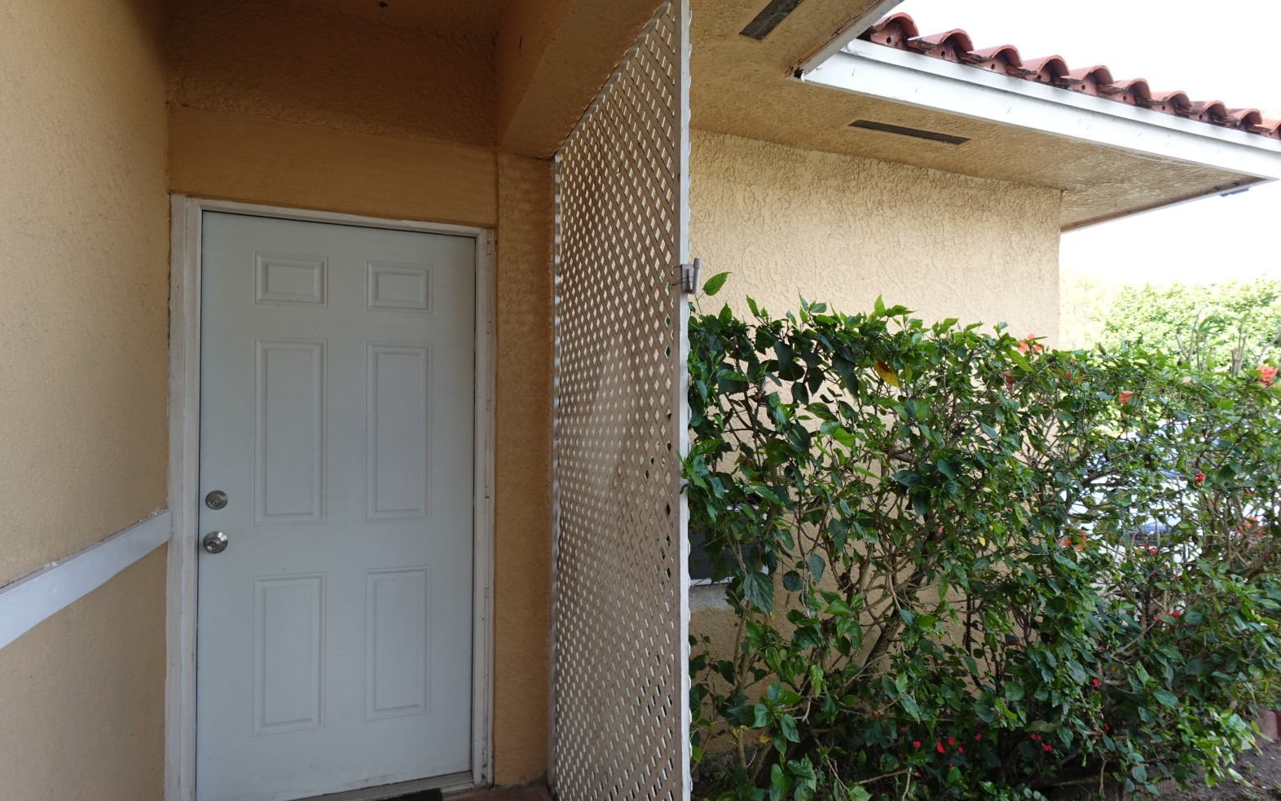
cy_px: 417
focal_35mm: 21
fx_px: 733
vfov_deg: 57.3
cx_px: 656
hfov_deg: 82.3
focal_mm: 7.6
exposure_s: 1/400
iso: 125
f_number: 2
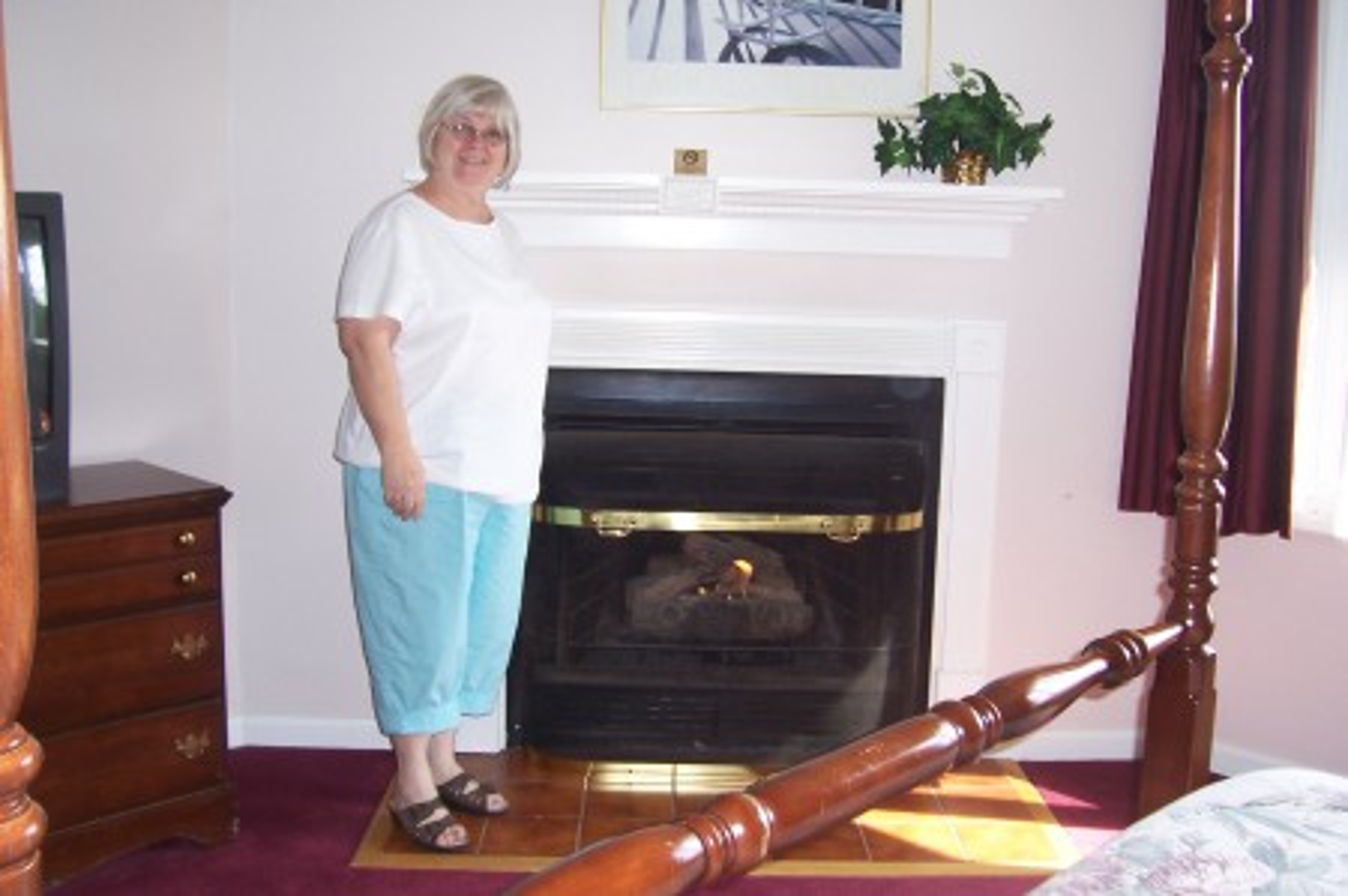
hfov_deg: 55.8
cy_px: 448
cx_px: 674
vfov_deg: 38.8
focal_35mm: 34
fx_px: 1272
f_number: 2.7
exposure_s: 1/60
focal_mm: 5.6
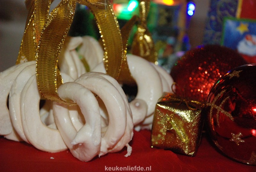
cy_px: 86
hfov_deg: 14.4
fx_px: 1015
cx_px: 128
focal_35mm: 142
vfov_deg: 9.7
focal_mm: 95
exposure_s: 1/60
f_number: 5.6
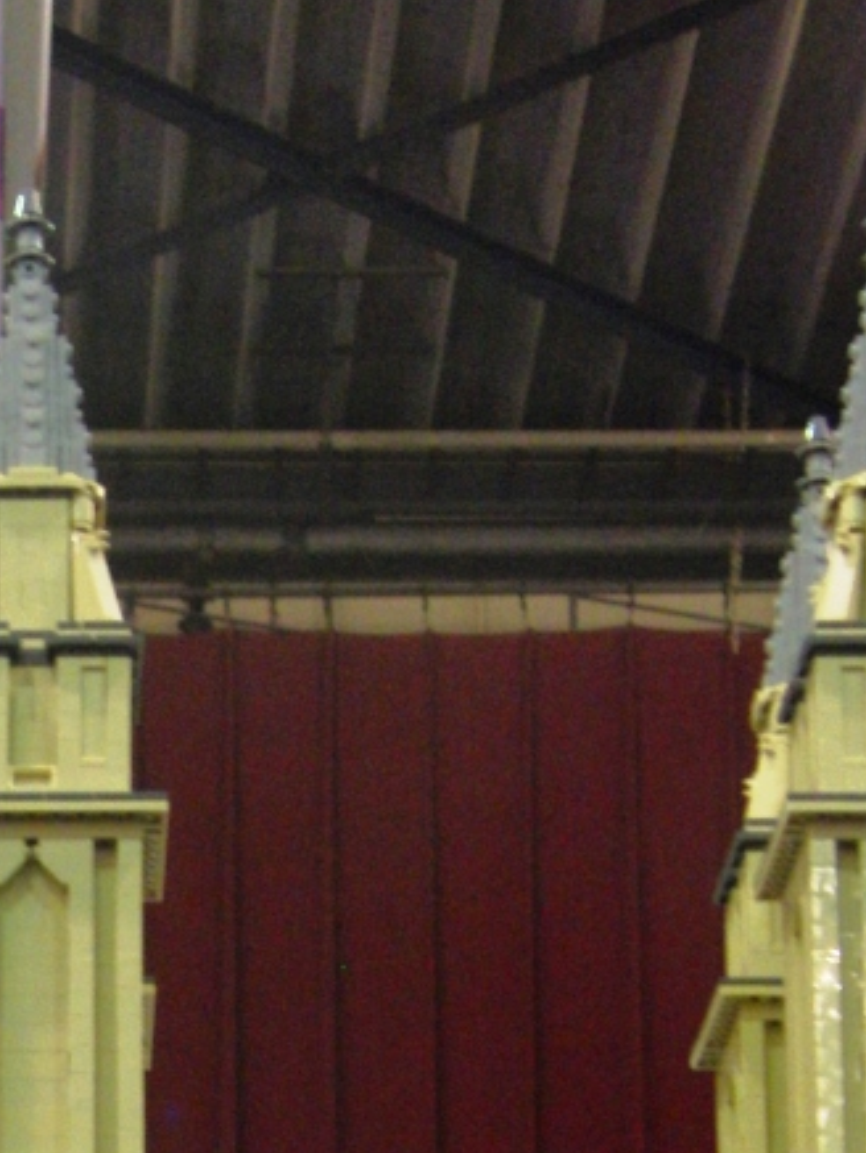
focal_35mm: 171
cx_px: -87
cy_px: 1288
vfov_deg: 11.4
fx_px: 5701
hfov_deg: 8.6
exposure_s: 1/15
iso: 400
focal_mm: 13
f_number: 3.6
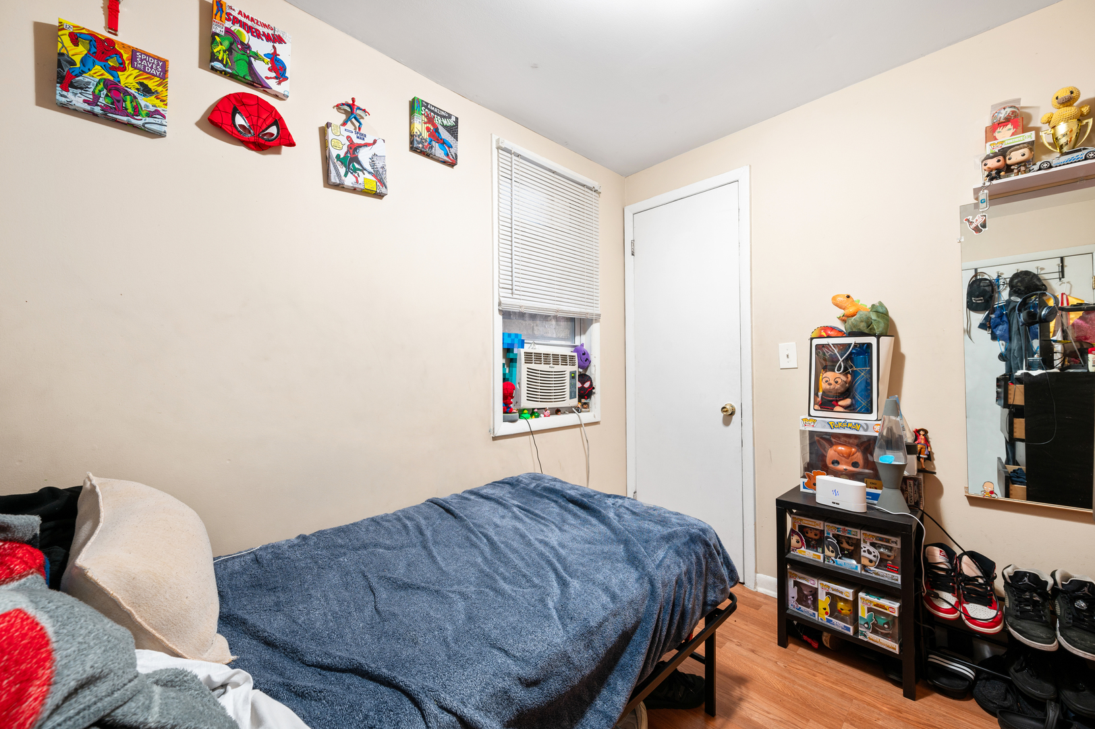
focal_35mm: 14
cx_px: 548
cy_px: 364
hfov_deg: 104.3
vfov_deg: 81.1
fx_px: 426
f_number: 8
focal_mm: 14
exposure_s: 2
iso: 250
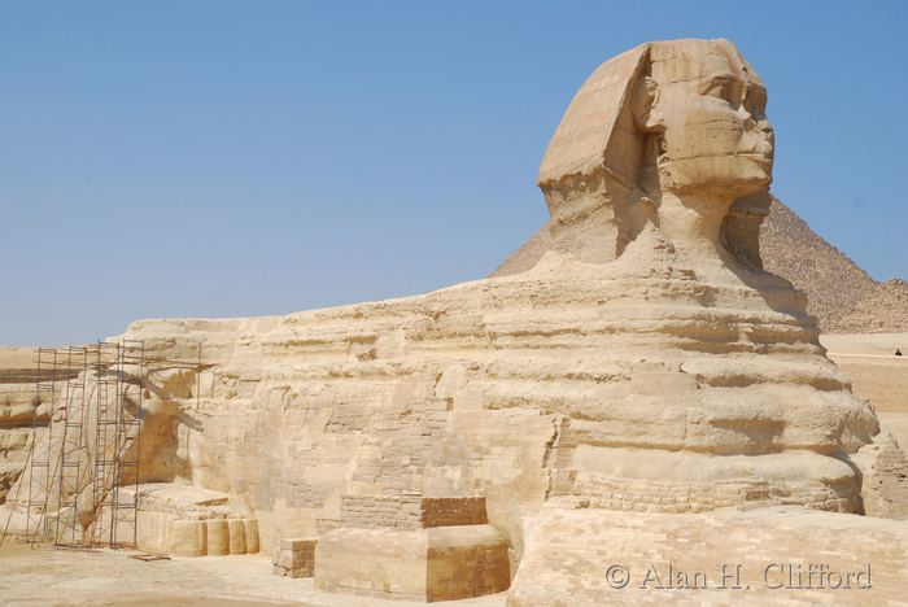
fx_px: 1174
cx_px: 454
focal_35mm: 46
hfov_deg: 42.3
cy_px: 304
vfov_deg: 29.0
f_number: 11
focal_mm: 31
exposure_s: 1/200
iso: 100
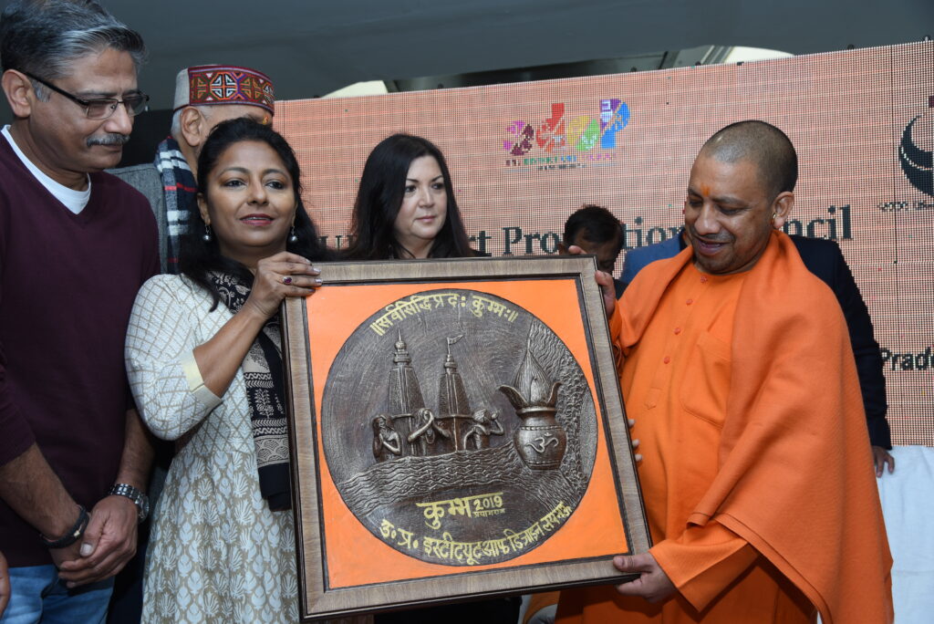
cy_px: 312
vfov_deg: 37.9
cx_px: 467
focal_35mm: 35
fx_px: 909
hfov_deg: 54.4
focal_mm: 35
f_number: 5.6
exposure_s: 1/125
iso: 400
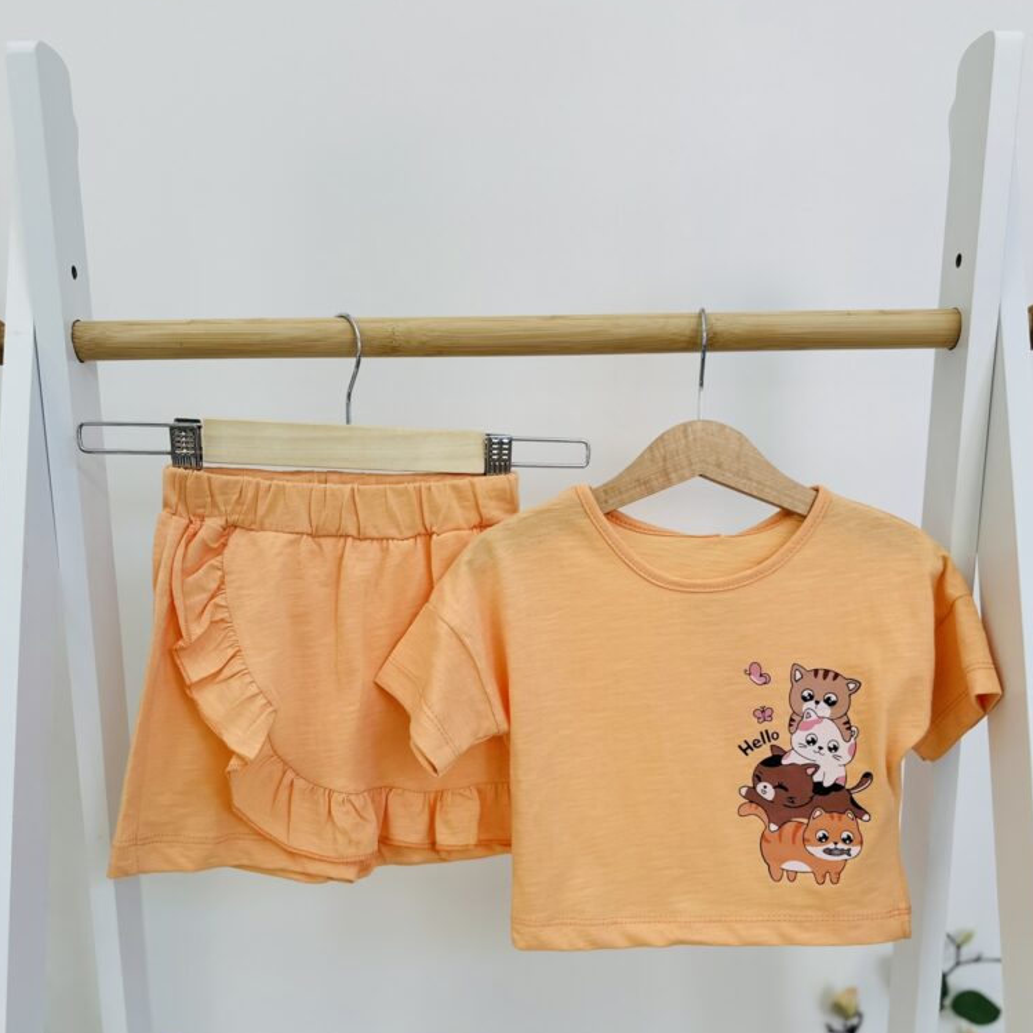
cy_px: 668
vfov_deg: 54.8
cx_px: 514
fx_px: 979
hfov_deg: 55.6
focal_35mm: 29
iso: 64
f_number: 1.78
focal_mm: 6.86
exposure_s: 1/187
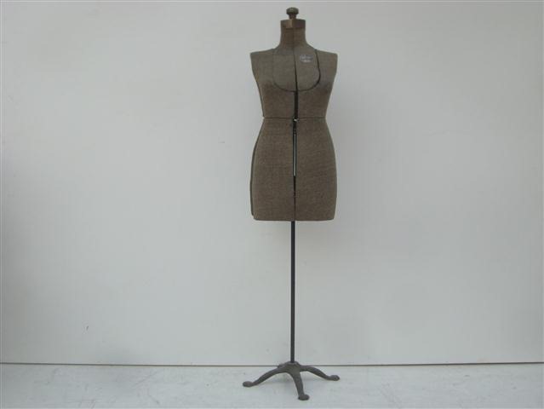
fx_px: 739
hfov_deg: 40.4
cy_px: 204
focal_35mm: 47
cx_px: 272
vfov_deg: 30.9
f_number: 3
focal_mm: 7.6
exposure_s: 1/320
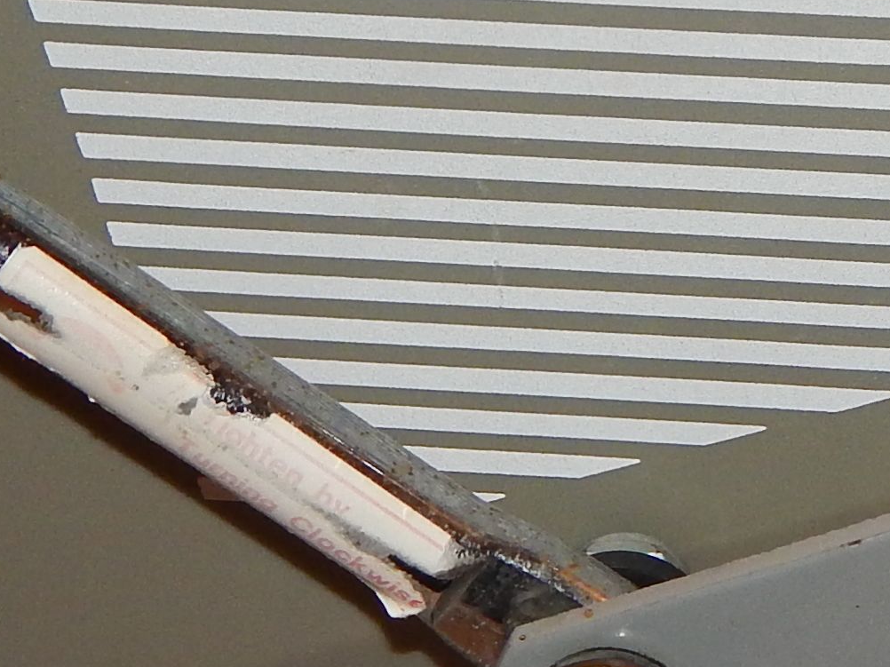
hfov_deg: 12.1
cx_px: 903
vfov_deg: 9.2
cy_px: 205
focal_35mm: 161
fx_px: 4138
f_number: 3.3
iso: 200
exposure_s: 1/30
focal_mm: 6.1
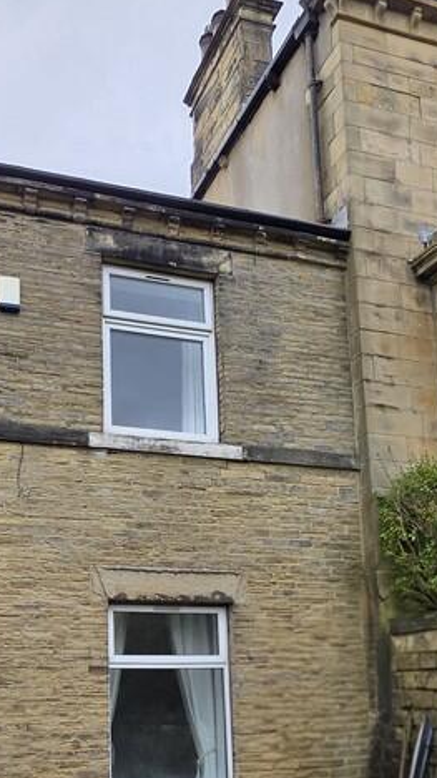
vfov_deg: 59.0
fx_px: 639
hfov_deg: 36.4
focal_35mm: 31
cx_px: 86
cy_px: 592
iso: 40
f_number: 1.9
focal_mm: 2.2
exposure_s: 1/435
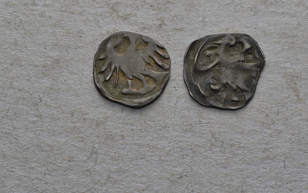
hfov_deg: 16.2
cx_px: 188
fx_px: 1081
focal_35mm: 129
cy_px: 70
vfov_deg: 10.2
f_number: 14
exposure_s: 1/250
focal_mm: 55
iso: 400
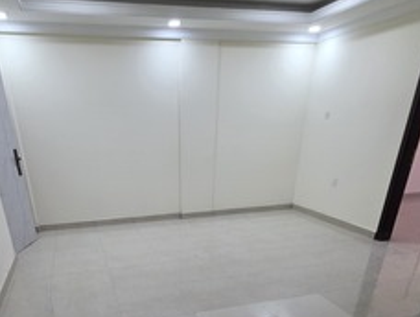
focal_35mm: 26
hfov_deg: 66.6
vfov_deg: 46.3
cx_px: 170
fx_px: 316
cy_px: 303
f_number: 1.9
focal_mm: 2.2
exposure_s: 1/100
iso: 320
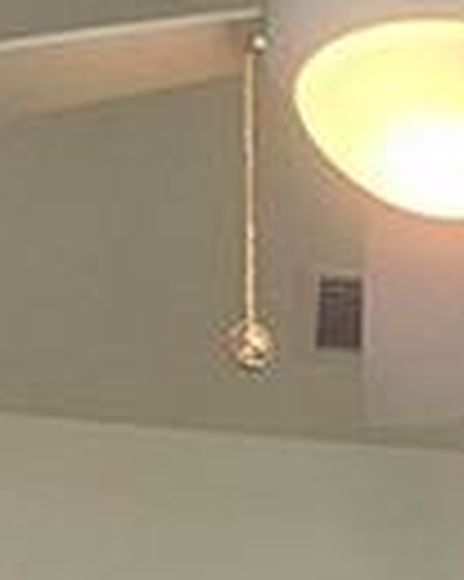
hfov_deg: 10.7
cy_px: 1605
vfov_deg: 10.6
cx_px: 676
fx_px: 2406
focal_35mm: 140
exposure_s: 1/120
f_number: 1.8
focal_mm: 5
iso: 200
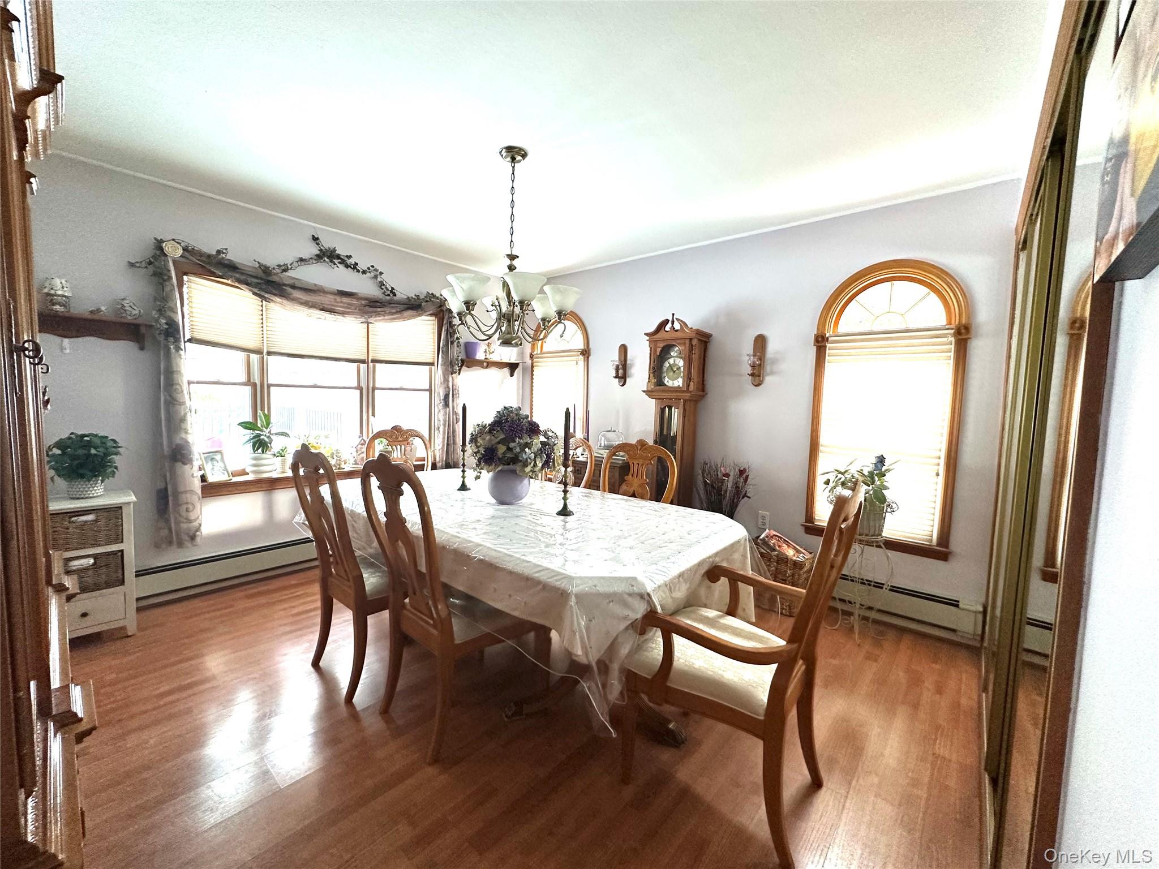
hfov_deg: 102.1
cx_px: 580
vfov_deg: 85.7
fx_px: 469
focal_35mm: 14
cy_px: 434
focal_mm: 2.22
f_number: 2.2
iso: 250
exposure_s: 1/99
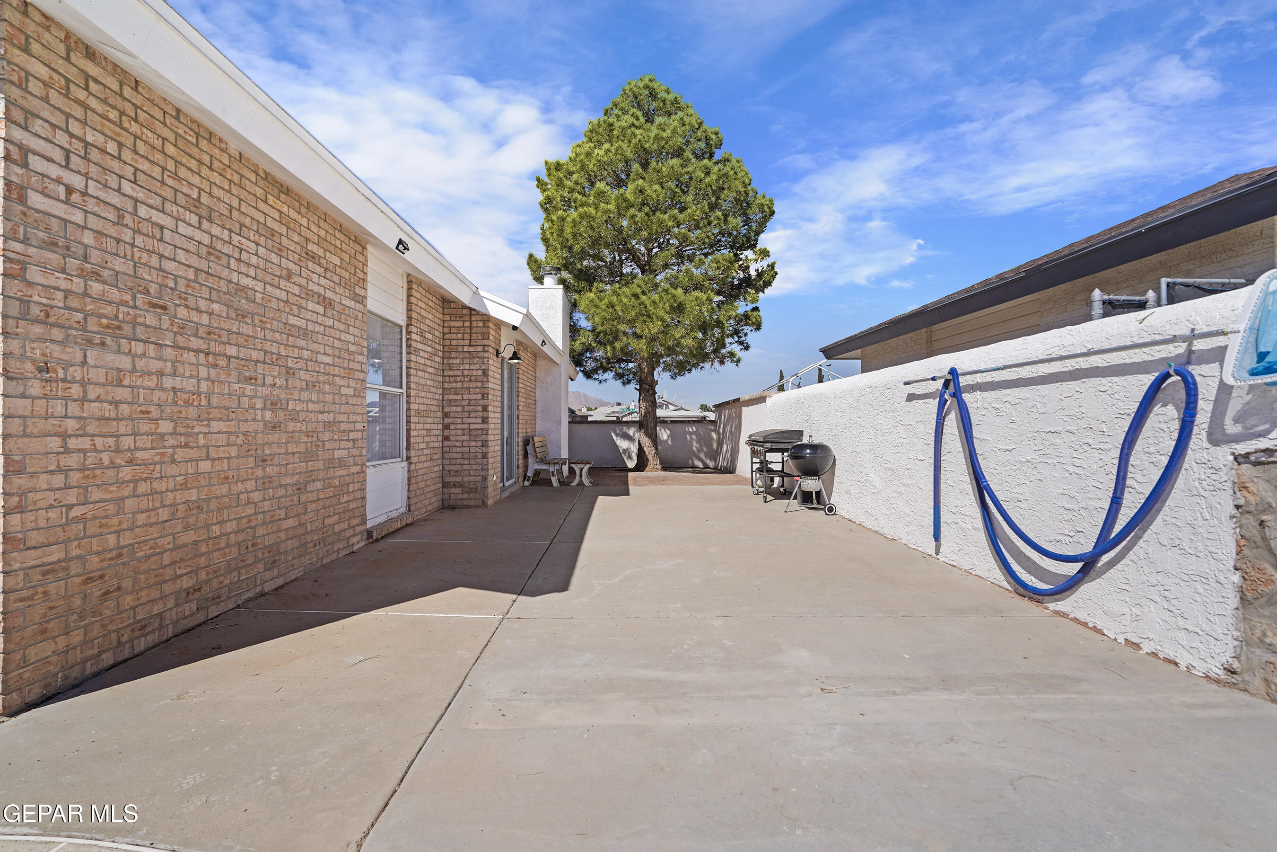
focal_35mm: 16
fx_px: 568
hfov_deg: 96.7
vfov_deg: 73.7
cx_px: 638
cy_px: 426
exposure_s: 1/40
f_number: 8
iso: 100
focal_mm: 16
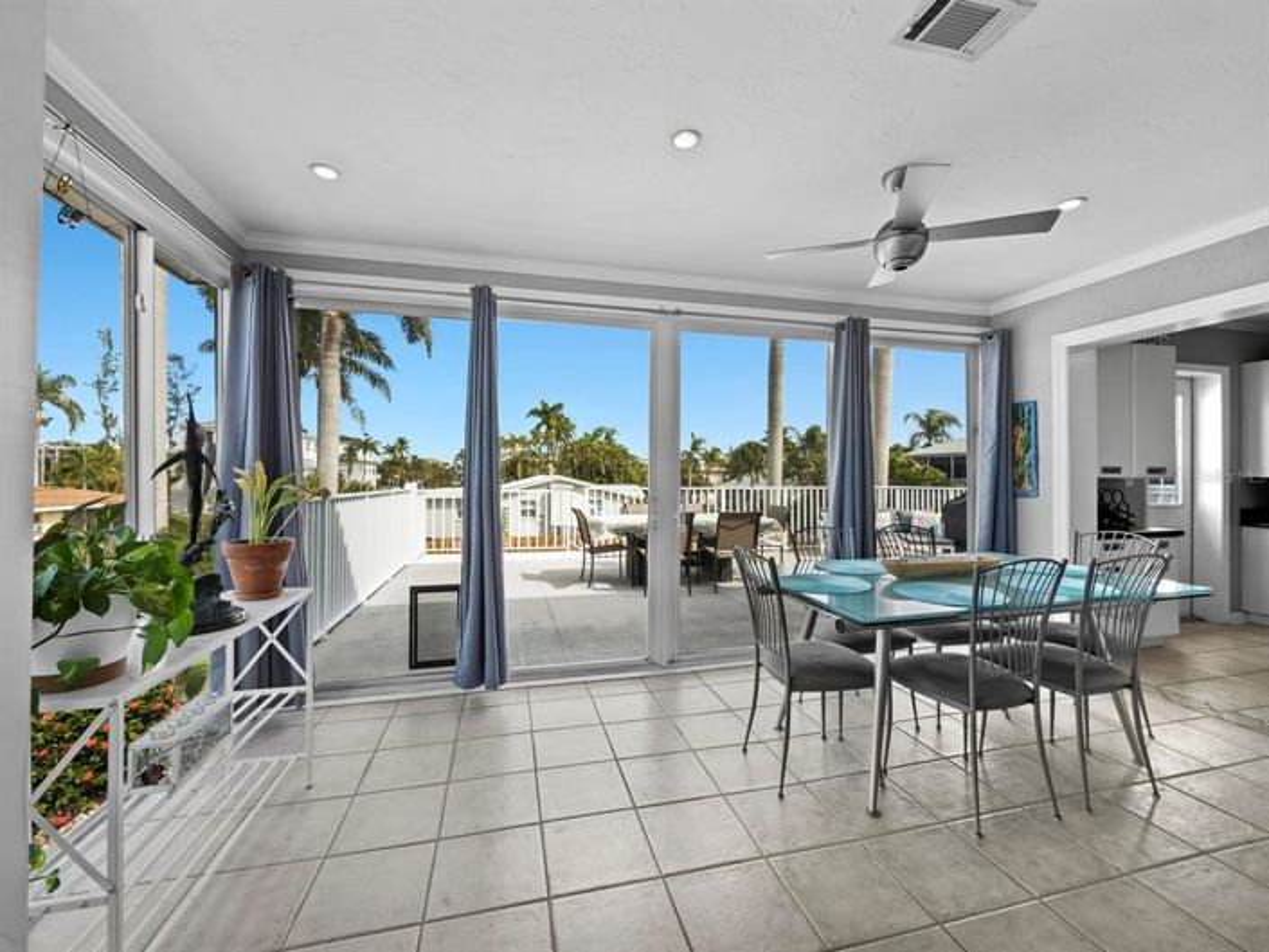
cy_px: 476
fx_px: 513
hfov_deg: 102.1
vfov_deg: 85.7
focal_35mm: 14
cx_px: 634
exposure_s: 1/20
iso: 250
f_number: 11
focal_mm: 7
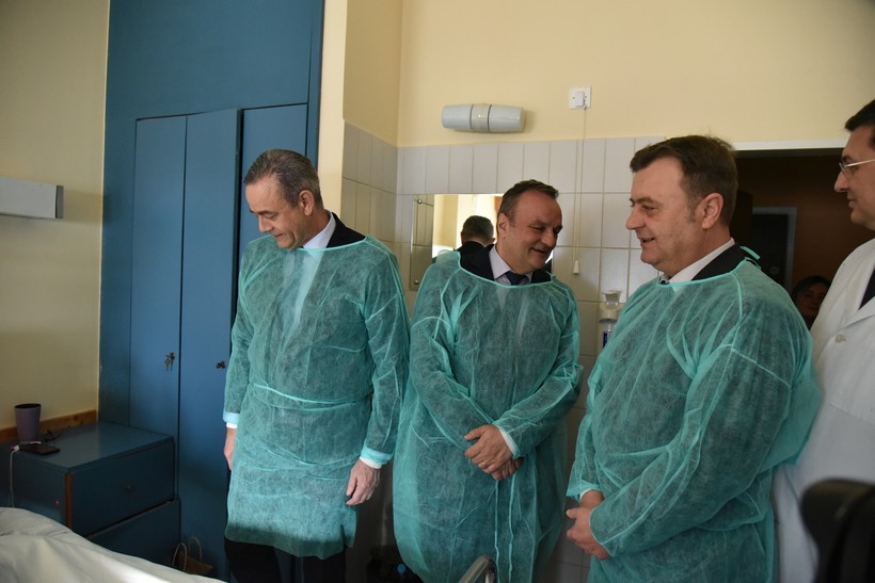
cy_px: 292
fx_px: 583
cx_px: 438
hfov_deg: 73.7
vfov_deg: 53.2
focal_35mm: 24
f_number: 4
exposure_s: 1/640
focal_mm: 24
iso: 5000
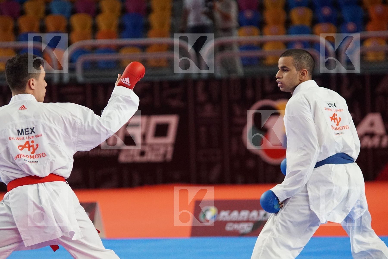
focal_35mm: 210
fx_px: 2263
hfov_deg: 9.8
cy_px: 130
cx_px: 194
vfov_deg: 6.5
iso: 3200
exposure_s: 1/2000
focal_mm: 140
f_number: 2.8
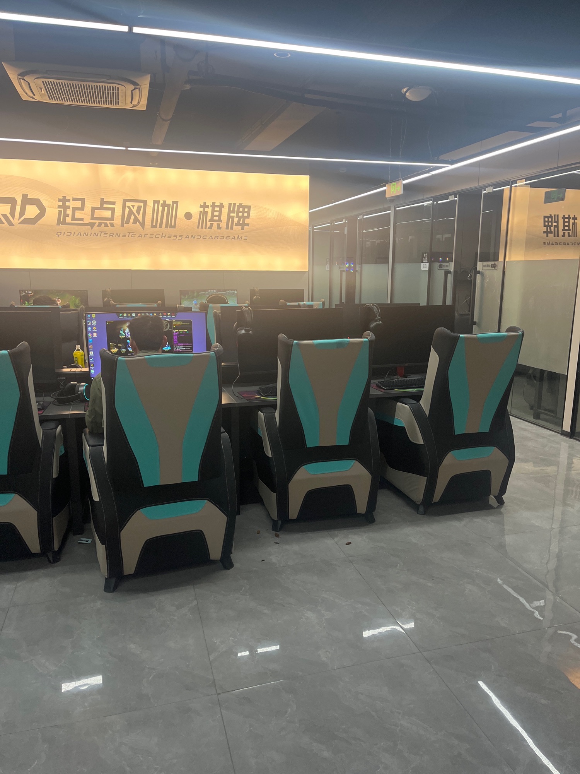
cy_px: 387
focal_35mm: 26
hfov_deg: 53.1
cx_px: 290
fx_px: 581
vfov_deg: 67.3
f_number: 1.6
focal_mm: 5.1
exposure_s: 1/100
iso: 125
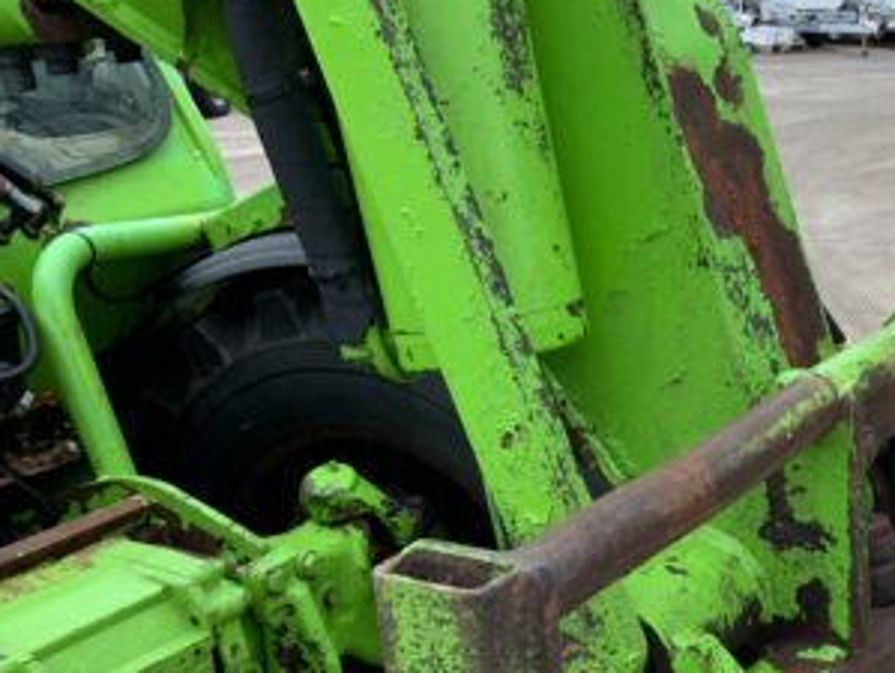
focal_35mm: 62
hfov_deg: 30.3
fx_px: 1605
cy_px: 649
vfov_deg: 22.9
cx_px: 736
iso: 20
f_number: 1.8
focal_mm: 3
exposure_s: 1/122
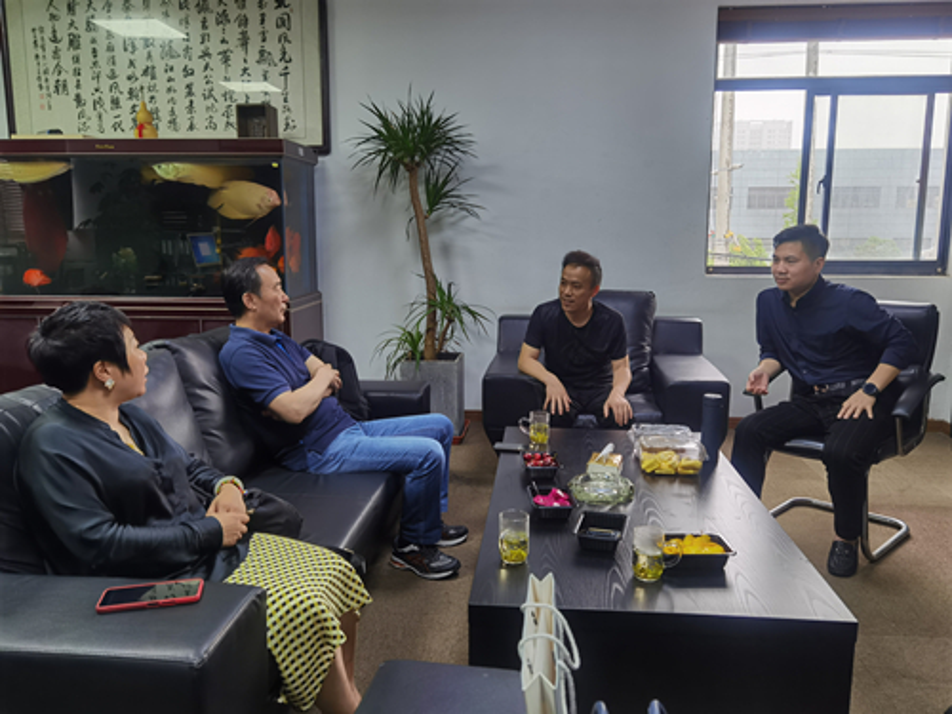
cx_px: 476
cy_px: 357
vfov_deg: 51.4
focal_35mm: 27
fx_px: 743
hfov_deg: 65.3
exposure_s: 1/50
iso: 80
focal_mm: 6.71
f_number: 1.9
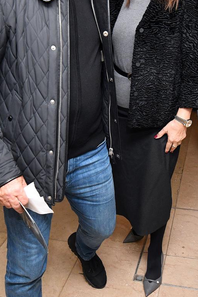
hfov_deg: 40.0
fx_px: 272
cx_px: 98
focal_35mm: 33
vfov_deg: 56.6
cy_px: 114
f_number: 5
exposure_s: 1/200
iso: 1600
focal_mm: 16
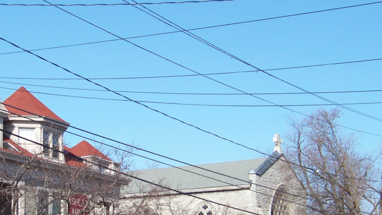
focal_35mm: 96
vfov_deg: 12.6
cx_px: 150
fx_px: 972
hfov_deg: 22.2
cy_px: 152
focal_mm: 7.6
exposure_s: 1/800
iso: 69
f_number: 2.8
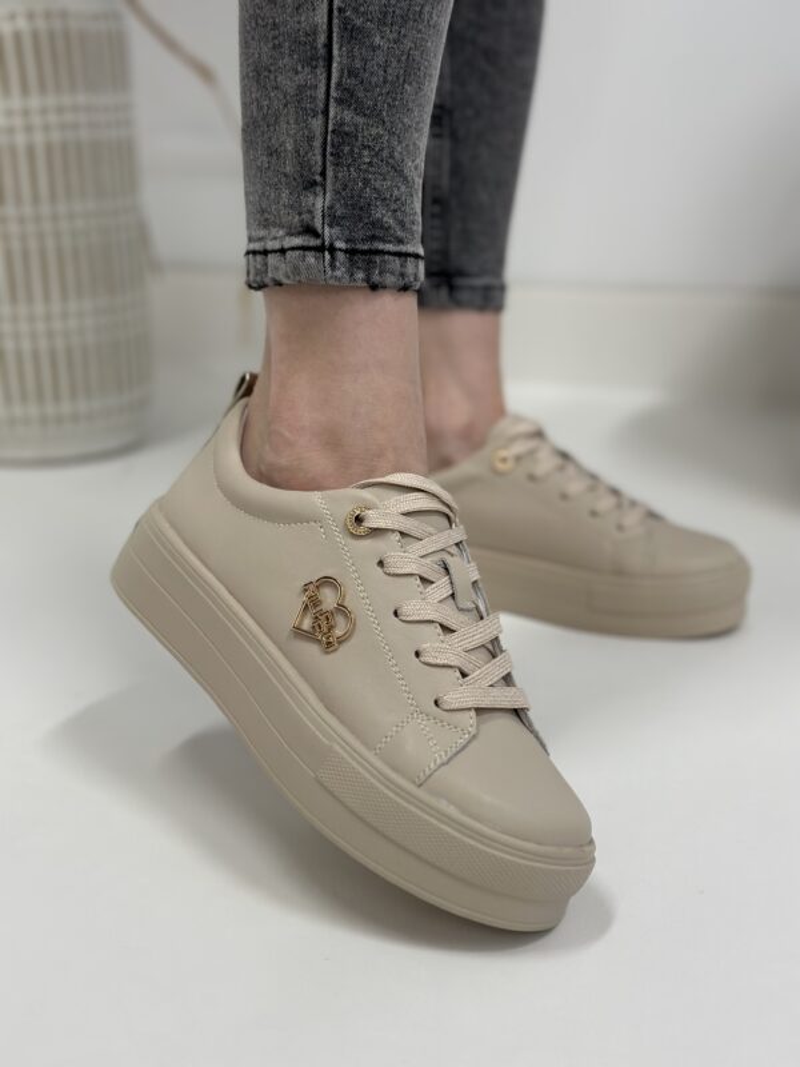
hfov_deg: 30.3
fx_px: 1479
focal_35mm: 48
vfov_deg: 39.7
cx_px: 400
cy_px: 534
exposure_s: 1/100
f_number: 1.78
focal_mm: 6.86
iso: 125
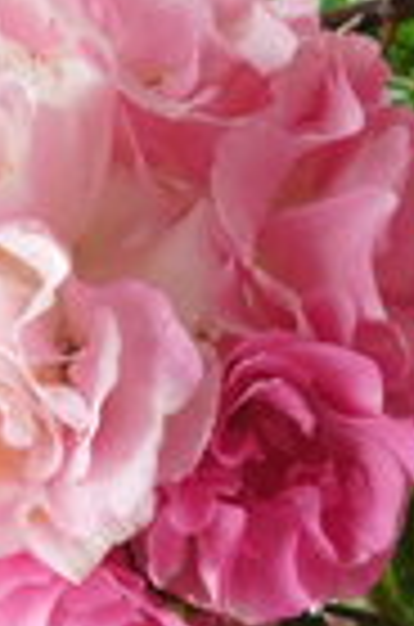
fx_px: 1196
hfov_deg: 19.6
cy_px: 441
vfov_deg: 29.0
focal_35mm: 69
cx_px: 230
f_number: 6
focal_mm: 4
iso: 800
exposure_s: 1/500
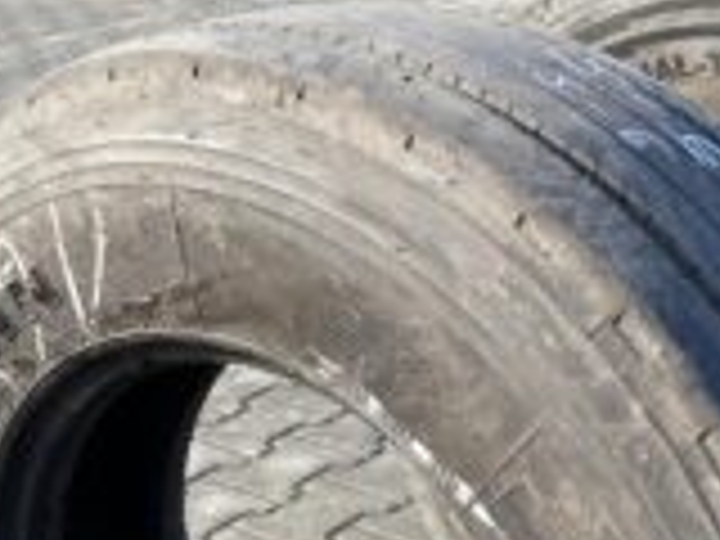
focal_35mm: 70
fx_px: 1456
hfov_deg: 27.8
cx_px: 320
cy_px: 682
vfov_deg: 19.5
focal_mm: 4.25
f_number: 1.8
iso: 32
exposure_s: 1/469
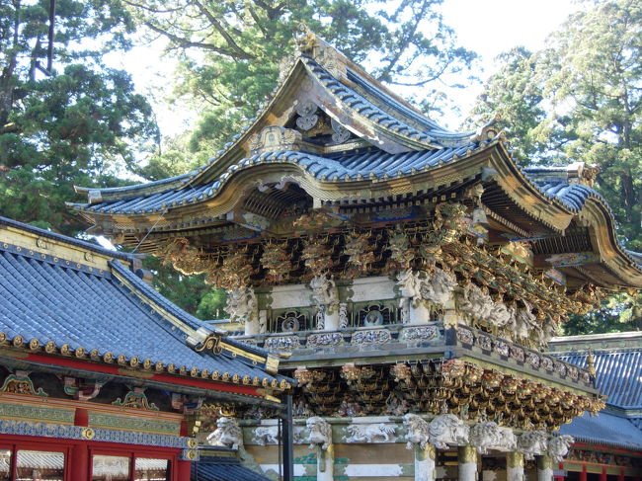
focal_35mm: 61
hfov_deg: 31.7
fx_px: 1131
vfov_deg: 24.0
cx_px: 321
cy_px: 240
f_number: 3.5
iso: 64
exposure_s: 1/35.9
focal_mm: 12.7
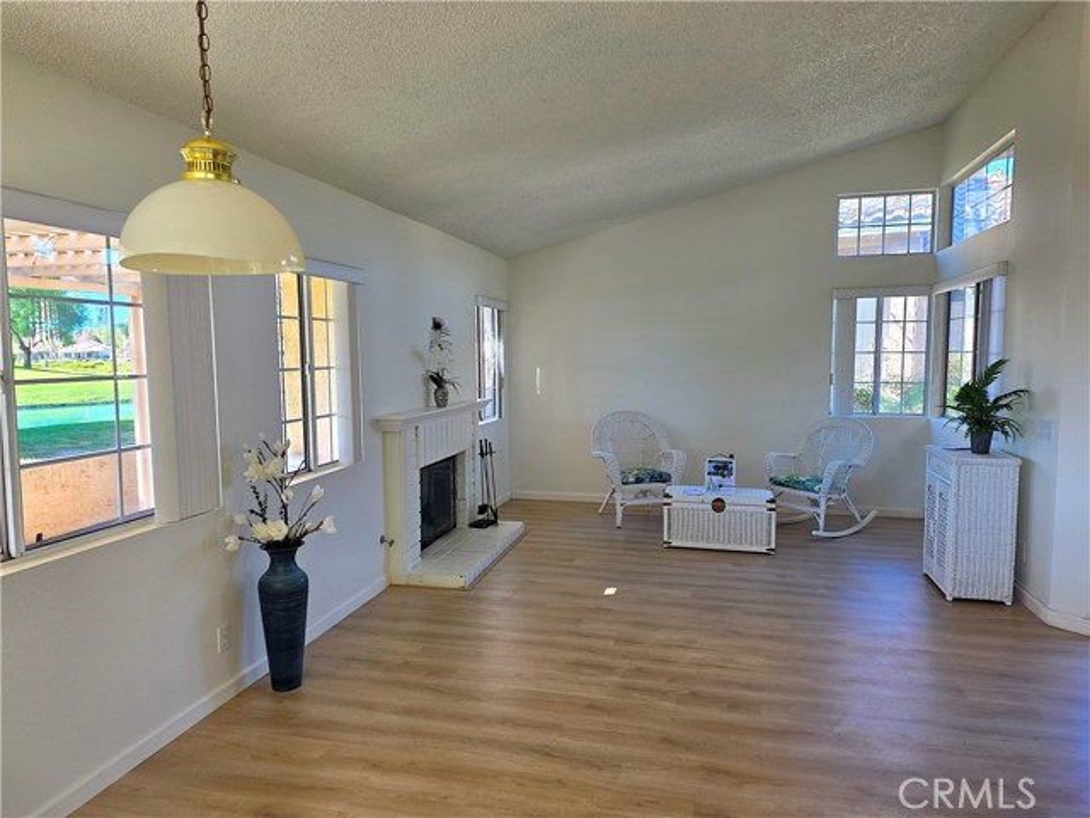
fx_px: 724
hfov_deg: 73.9
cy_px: 409
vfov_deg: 58.9
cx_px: 545
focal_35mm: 23
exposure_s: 1/180
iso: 40
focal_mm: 6.25
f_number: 1.7
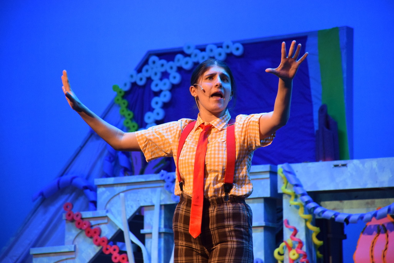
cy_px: 132
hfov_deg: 9.8
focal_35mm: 210
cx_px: 197
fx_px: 2298
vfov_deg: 6.5
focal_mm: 140
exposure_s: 1/125
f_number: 5.6
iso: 2000
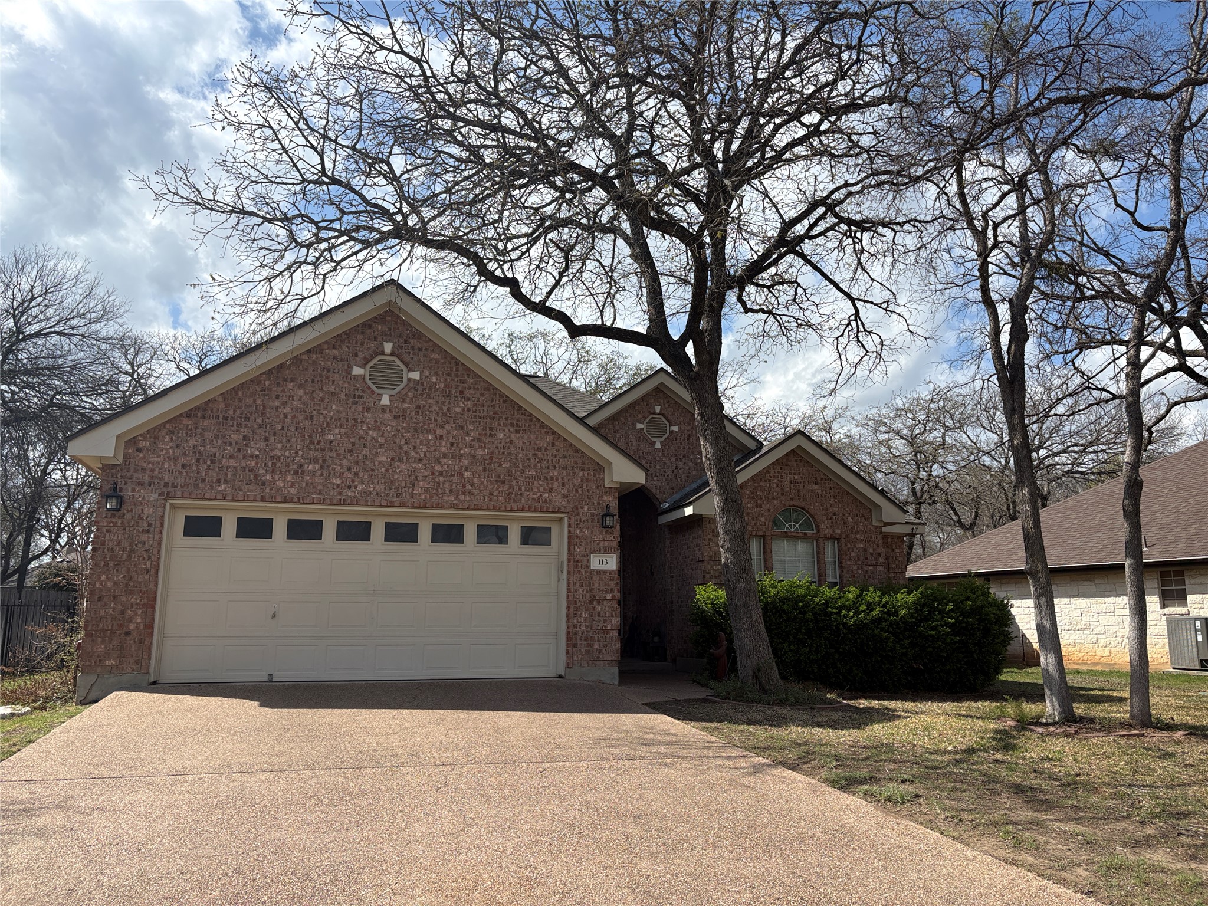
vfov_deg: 53.1
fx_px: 907
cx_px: 604
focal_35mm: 26
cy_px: 453
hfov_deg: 67.3
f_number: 1.6
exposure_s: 1/3831
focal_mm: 5.96
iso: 50
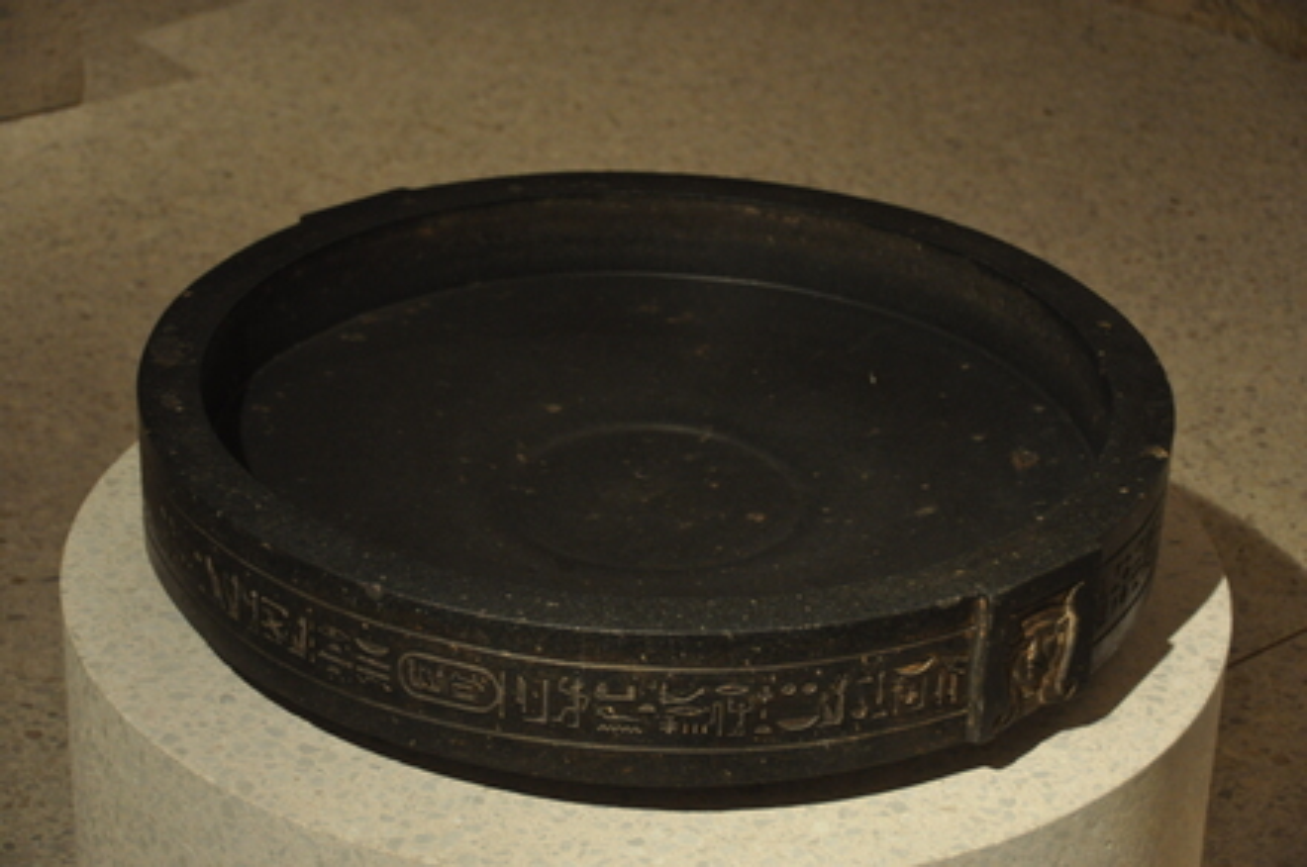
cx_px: 654
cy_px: 434
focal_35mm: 78
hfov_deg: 26.0
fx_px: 2828
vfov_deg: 17.4
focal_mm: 52
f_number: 4.8
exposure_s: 1/40
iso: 1000
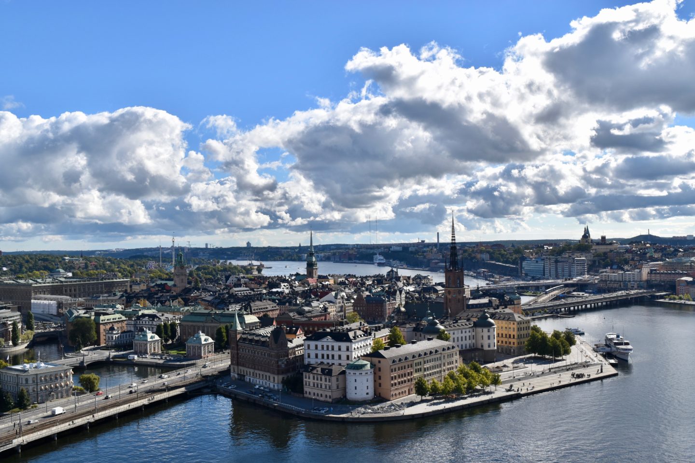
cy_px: 232
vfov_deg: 33.0
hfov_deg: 47.9
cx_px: 348
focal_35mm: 40
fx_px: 782
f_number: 11
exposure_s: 1/500
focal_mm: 27
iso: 200
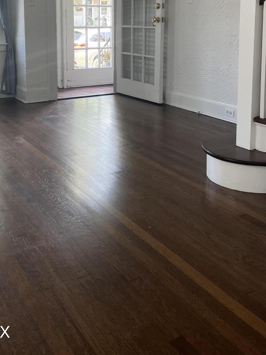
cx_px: 96
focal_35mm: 42
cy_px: 72
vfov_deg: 42.8
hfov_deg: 34.1
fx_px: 430
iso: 125
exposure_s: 1/114
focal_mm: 5.1
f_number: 1.6
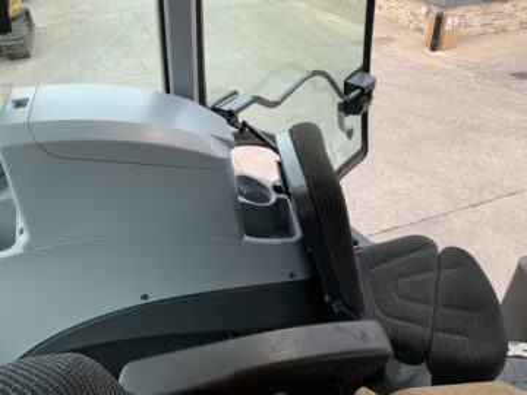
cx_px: 264
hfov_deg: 61.7
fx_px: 442
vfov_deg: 48.2
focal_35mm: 29
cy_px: 198
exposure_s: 1/122
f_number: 1.8
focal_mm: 3
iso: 64
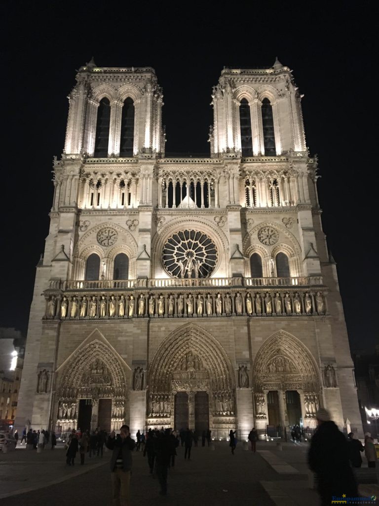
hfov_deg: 48.2
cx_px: 190
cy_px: 253
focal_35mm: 29
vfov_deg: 61.7
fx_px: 423
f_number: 2.2
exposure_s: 1/17
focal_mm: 4.15
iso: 400
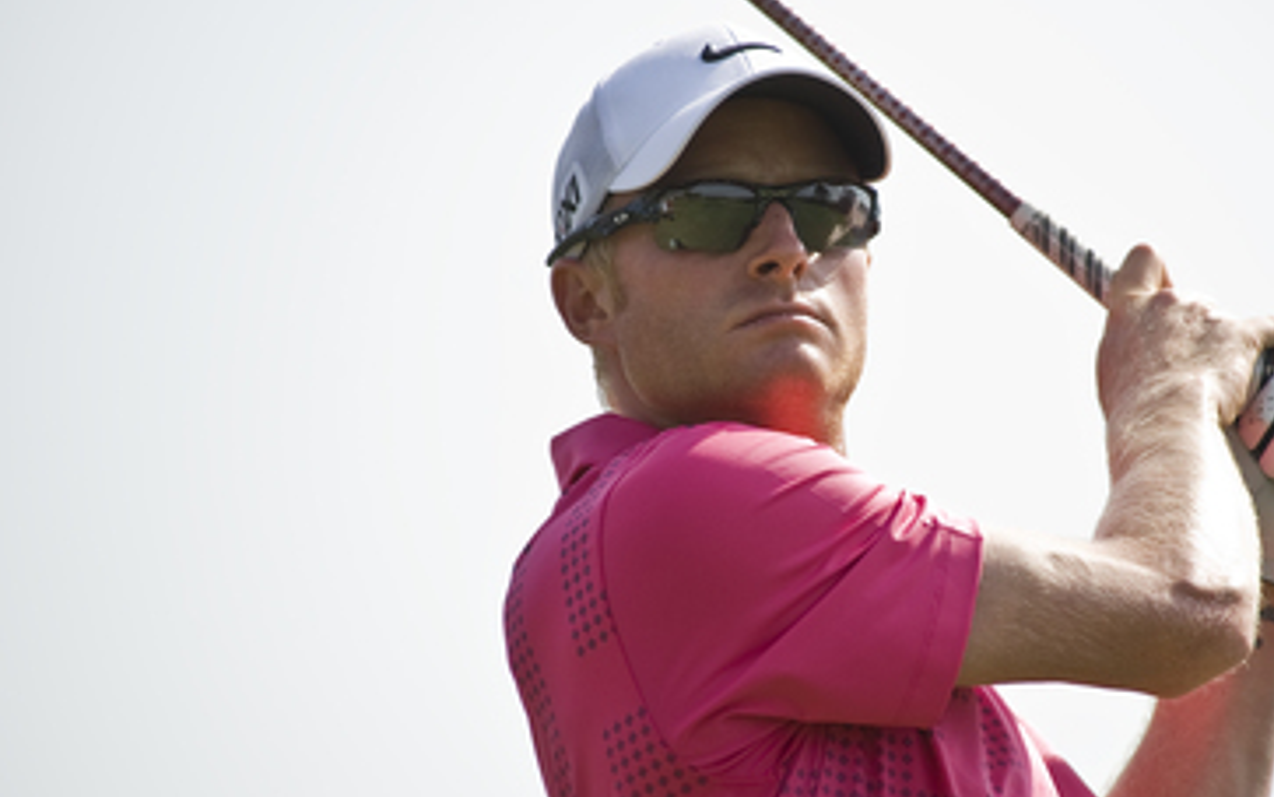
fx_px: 23371
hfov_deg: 3.1
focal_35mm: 673
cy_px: 384
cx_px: 839
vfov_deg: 2.0
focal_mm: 400
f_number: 5.6
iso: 200
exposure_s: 1/500
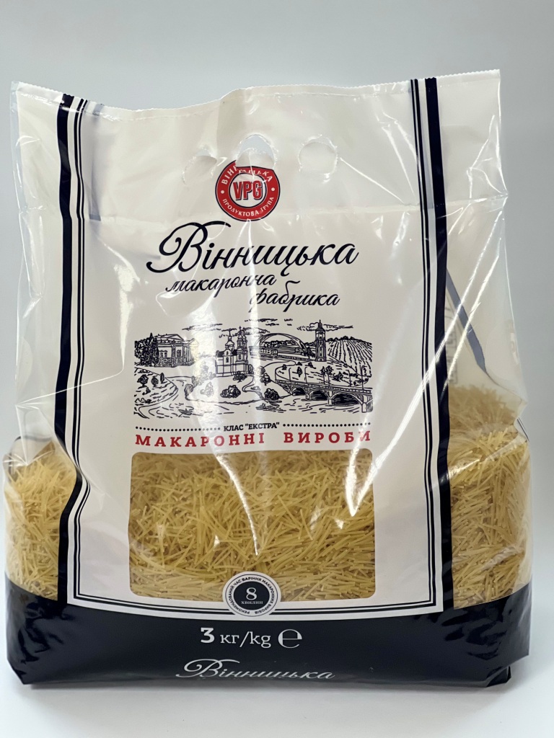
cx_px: 277
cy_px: 369
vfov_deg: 25.3
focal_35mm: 77
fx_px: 1643
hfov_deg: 19.1
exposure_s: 1/92
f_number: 2.8
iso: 250
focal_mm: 9
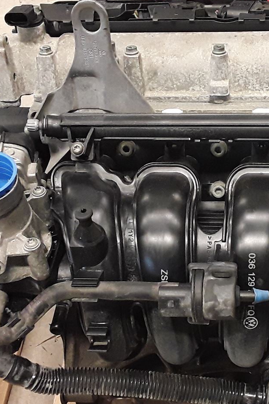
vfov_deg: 31.4
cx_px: 190
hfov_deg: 21.1
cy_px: 230
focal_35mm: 64
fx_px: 718
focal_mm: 2.91
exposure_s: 1/50
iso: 200
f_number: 1.9
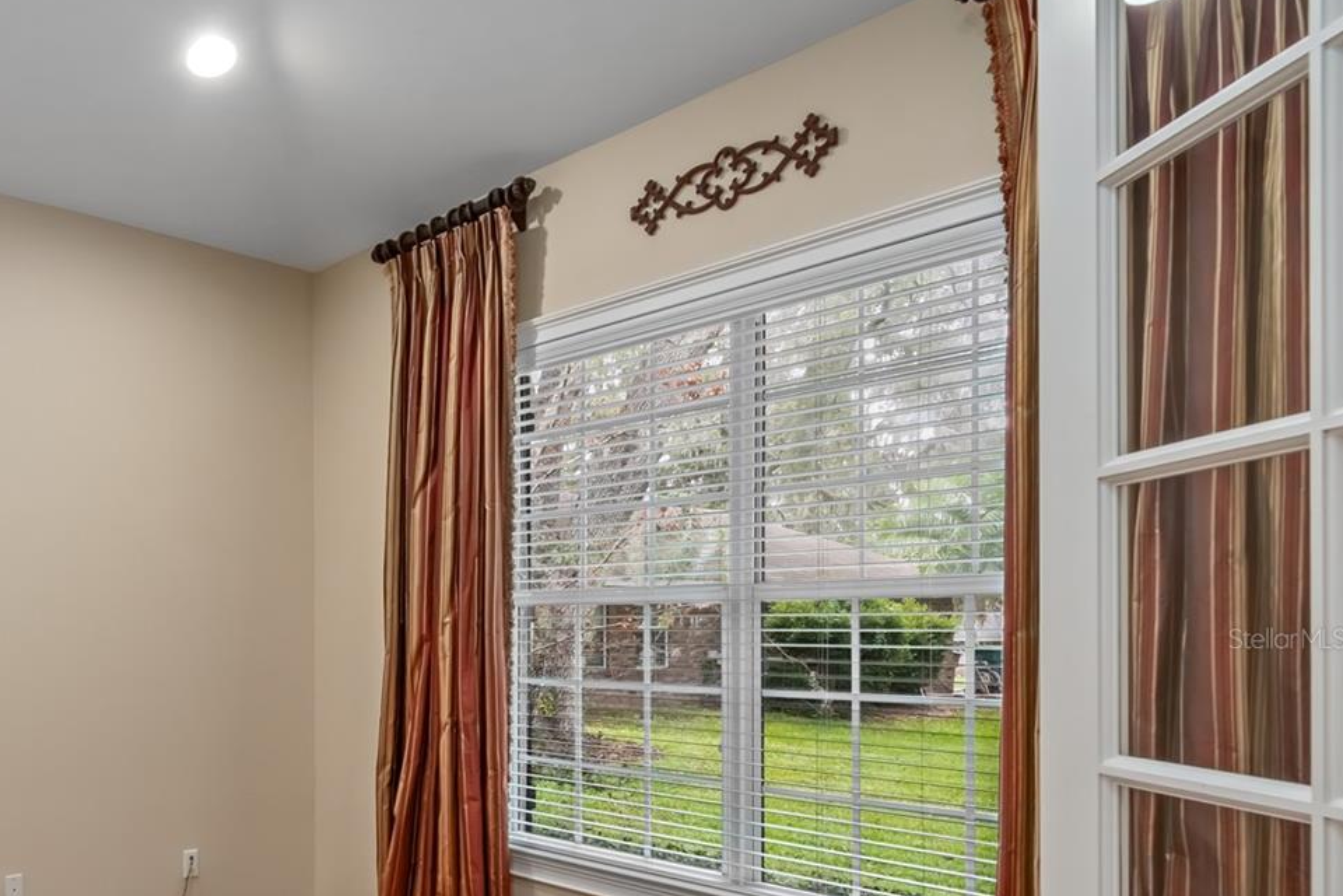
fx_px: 933
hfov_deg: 64.0
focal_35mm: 25
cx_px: 234
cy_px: 638
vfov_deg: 49.8
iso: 250
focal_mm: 10
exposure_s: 1/15
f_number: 9
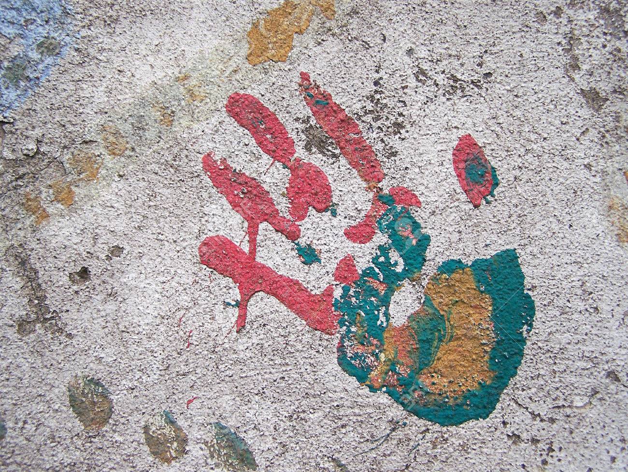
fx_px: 690
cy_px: 236
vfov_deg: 37.7
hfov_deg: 49.0
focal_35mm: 38
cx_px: 314
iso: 100
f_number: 3.2
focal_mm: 6.3
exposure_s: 1/200
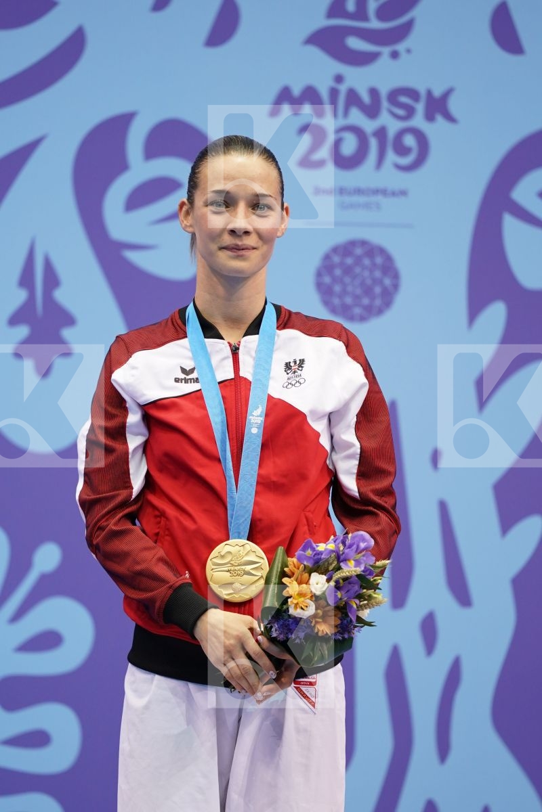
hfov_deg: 2.3
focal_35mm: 600
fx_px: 13549
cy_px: 406
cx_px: 271
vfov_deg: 3.4
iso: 800
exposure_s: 1/500
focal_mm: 400
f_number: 2.8
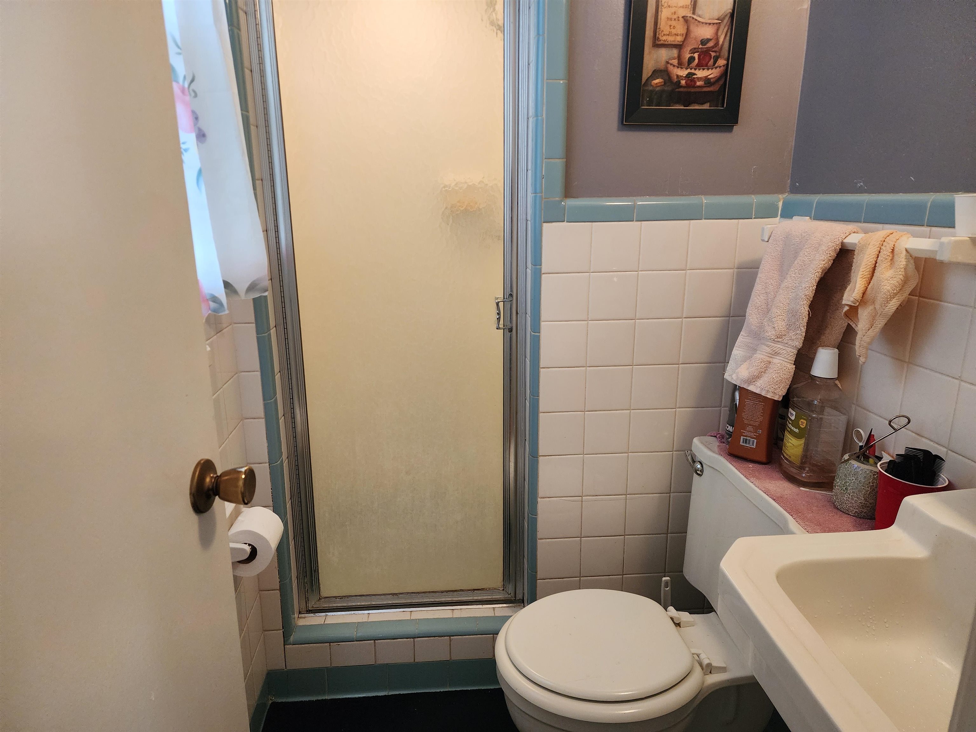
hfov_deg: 73.9
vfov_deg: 58.9
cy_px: 366
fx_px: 648
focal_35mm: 23
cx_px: 488
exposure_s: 1/120
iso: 640
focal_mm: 6.4
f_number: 1.8
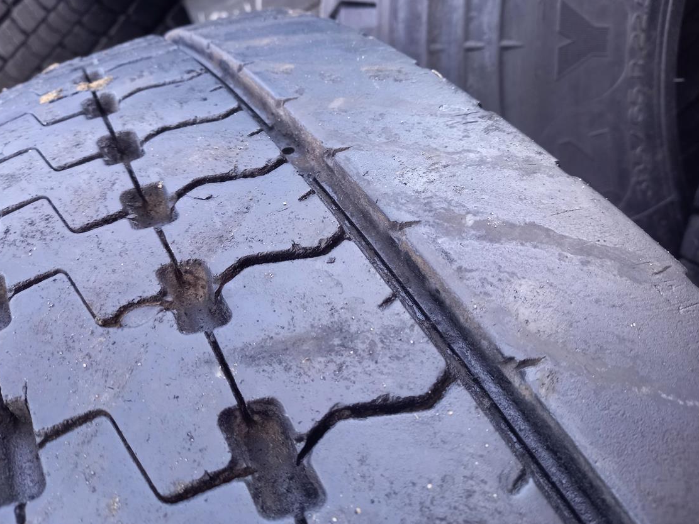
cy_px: 253
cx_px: 330
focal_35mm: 27
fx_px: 545
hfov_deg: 65.3
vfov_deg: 51.3
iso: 250
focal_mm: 4.65
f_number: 1.8
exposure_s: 1/50
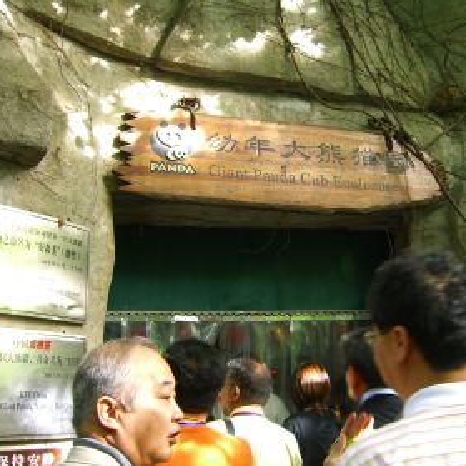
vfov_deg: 36.8
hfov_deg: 36.7
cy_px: 230
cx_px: 278
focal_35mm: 46
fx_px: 701
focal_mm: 7.9
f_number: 2.8
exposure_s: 1/30
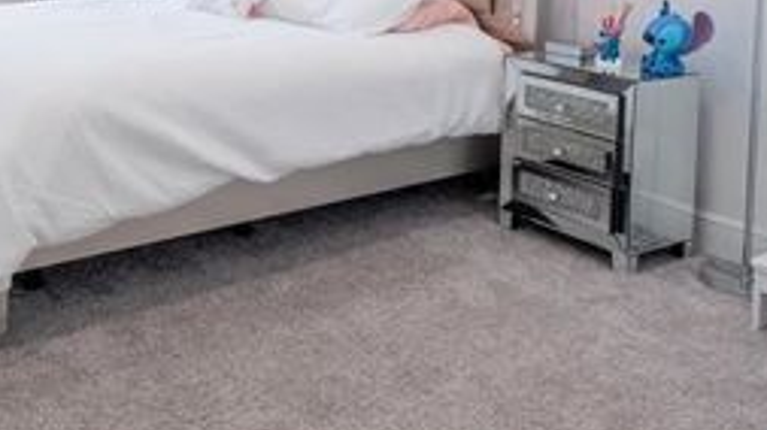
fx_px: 772
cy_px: -24
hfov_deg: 49.2
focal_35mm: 38
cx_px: 135
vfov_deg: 28.7
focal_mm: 13
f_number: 7.1
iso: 250
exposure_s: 1/250
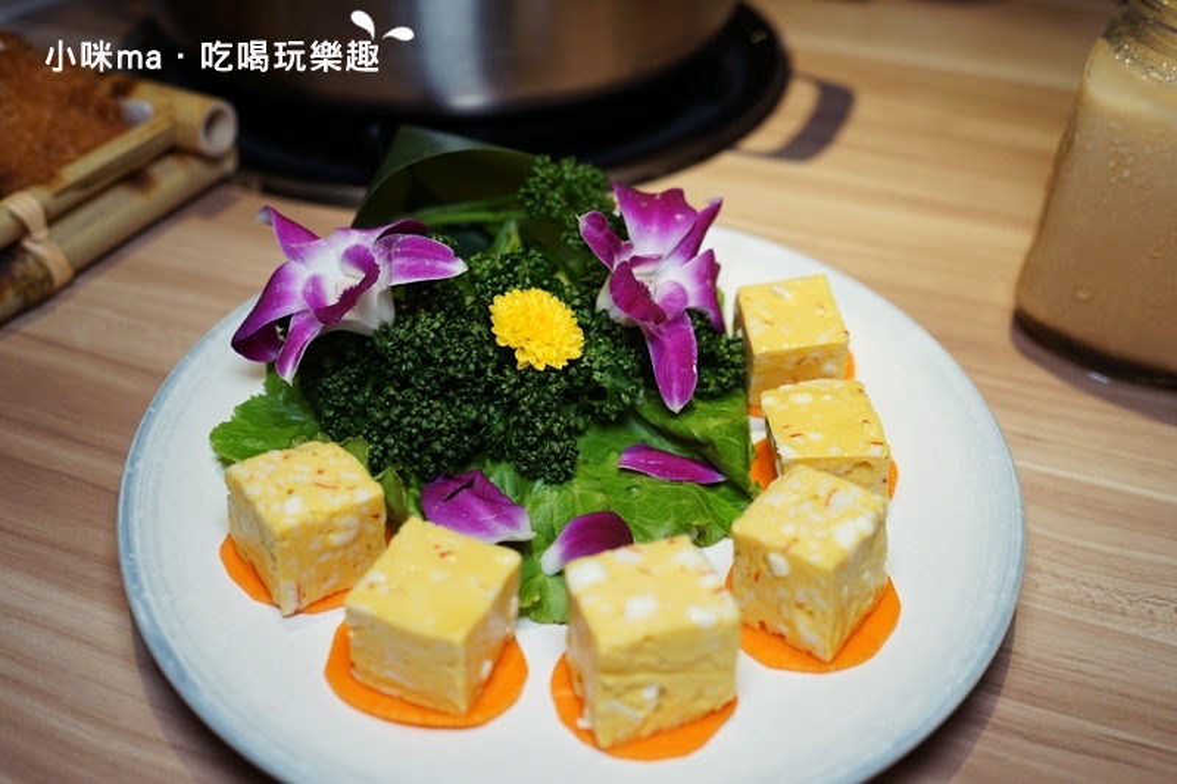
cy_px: 392
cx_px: 588
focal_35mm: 31
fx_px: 1013
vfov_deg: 42.3
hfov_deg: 60.3
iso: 320
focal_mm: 31
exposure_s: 1/60
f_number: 4
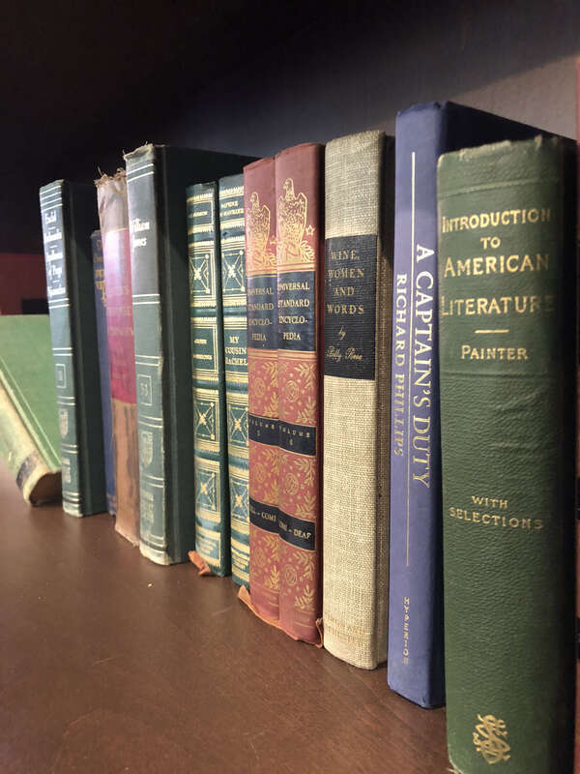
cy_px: 387
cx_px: 290
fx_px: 626
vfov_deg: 63.4
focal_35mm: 28
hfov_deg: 49.7
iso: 100
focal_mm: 4
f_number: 1.8
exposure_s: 1/4
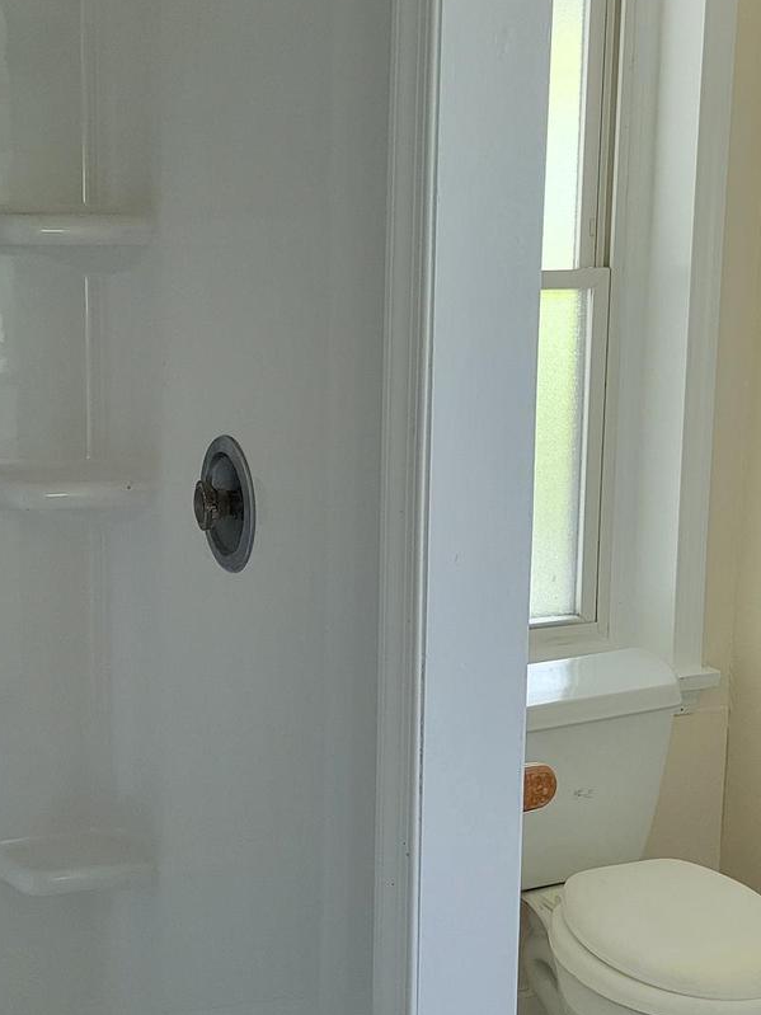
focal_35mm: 50
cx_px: 273
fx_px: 1466
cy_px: 511
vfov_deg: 38.2
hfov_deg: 29.0
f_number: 1.8
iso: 320
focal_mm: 5.4
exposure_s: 1/120
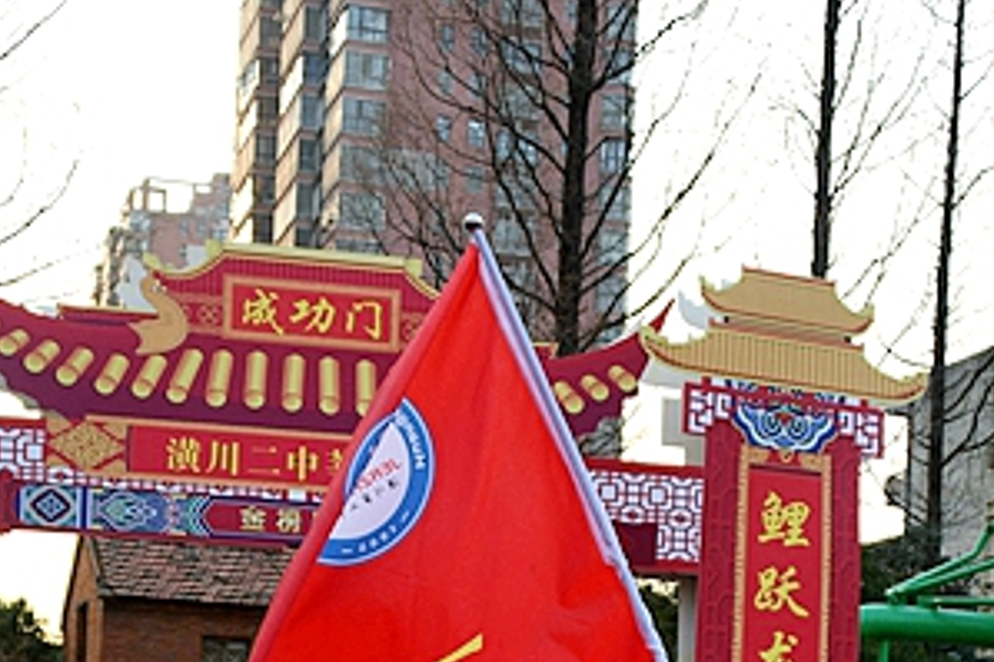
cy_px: 793
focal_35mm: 75
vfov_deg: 17.3
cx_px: 449
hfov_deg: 27.0
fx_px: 2070
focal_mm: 28
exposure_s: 1/640
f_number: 3.5
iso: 450
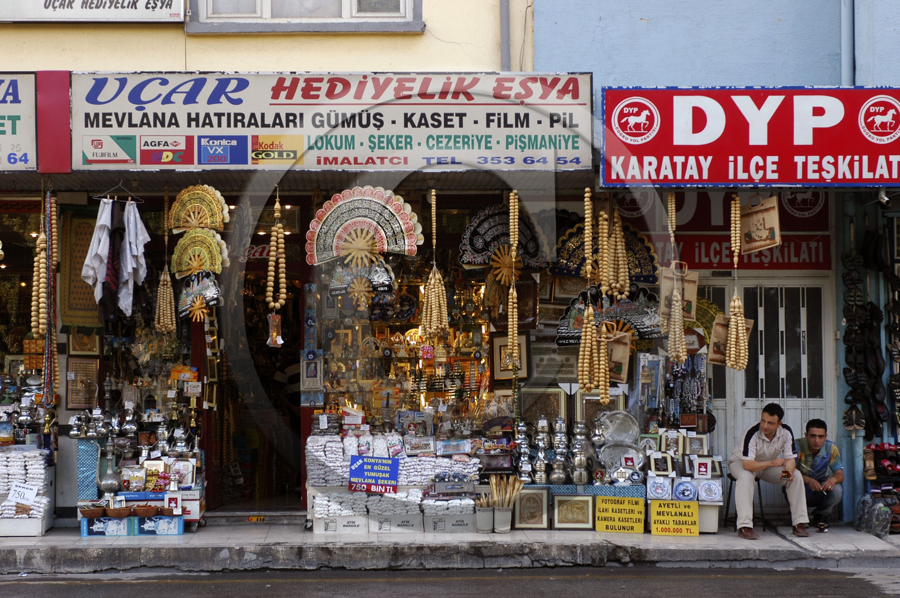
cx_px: 450
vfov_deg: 18.1
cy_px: 299
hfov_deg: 27.0
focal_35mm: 75
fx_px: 1873
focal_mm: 50
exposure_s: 1/100
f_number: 5
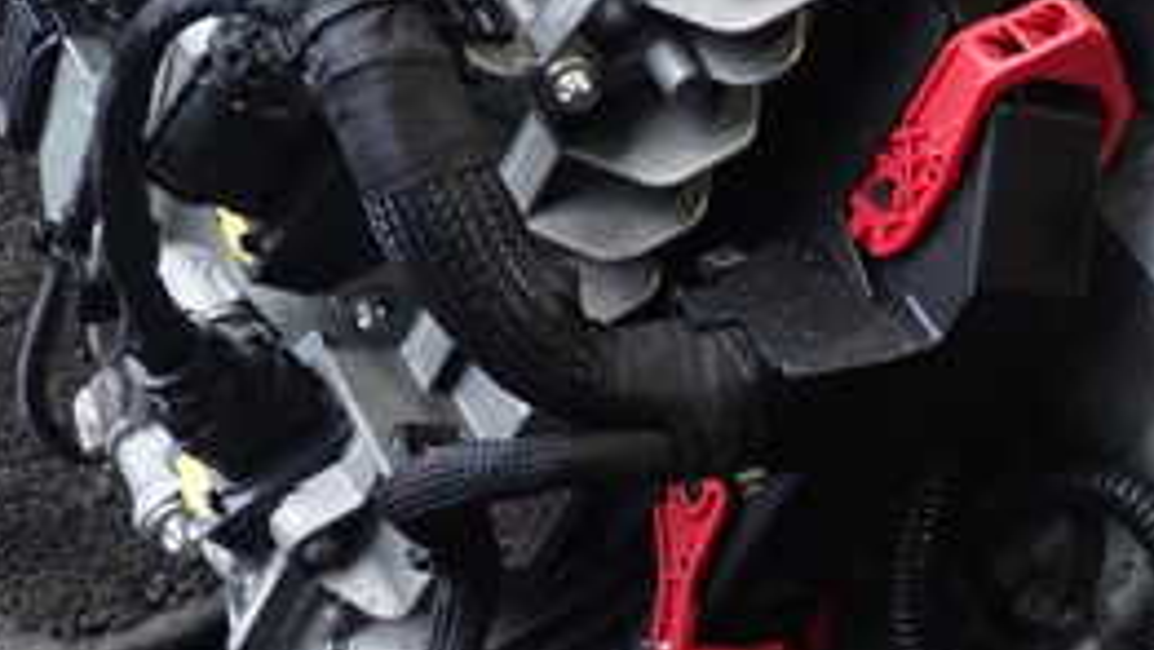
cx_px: 1154
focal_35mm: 75
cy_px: 195
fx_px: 2296
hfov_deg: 26.7
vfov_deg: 16.1
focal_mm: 5.4
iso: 200
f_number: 2.3
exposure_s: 1/30
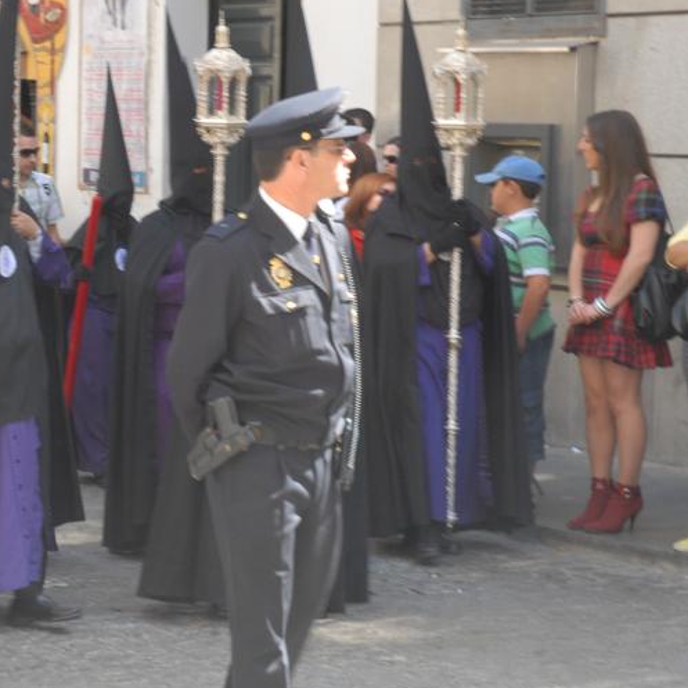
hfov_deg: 13.4
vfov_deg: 13.6
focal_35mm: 128
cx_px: -60
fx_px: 2878
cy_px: 311
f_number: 7.1
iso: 360
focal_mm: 46
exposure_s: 1/60
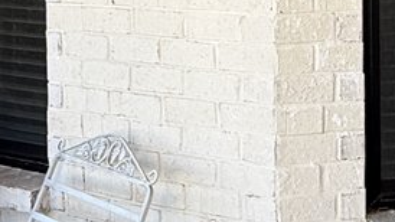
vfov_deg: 13.3
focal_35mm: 89
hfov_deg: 22.7
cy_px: -19
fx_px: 932
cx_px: 427
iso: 50
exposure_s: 1/208
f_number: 2.2
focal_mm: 2.22
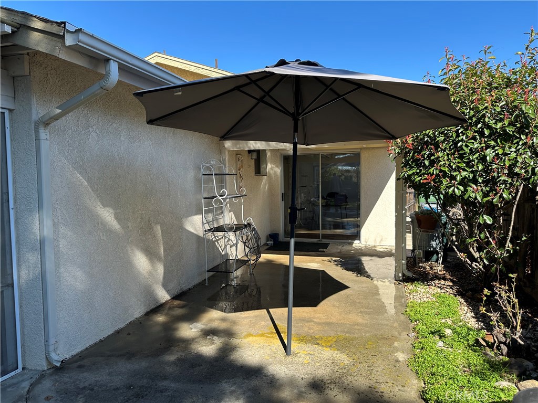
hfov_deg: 71.6
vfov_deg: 56.8
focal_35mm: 24
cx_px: 269
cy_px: 202
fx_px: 373
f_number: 1.78
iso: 80
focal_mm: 6.86
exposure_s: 1/1131
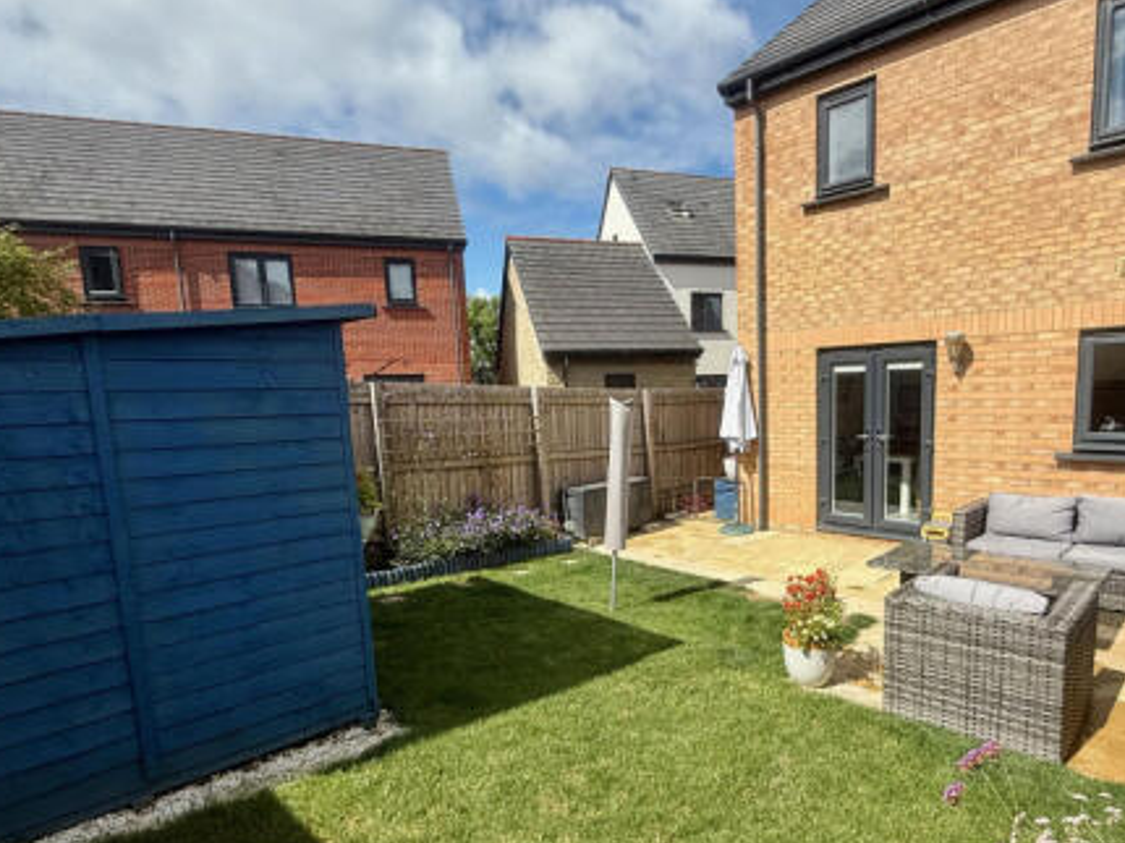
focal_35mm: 19
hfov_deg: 83.9
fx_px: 617
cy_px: 483
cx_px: 663
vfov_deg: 68.3
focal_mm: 2.22
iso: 50
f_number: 2.2
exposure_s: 1/2237
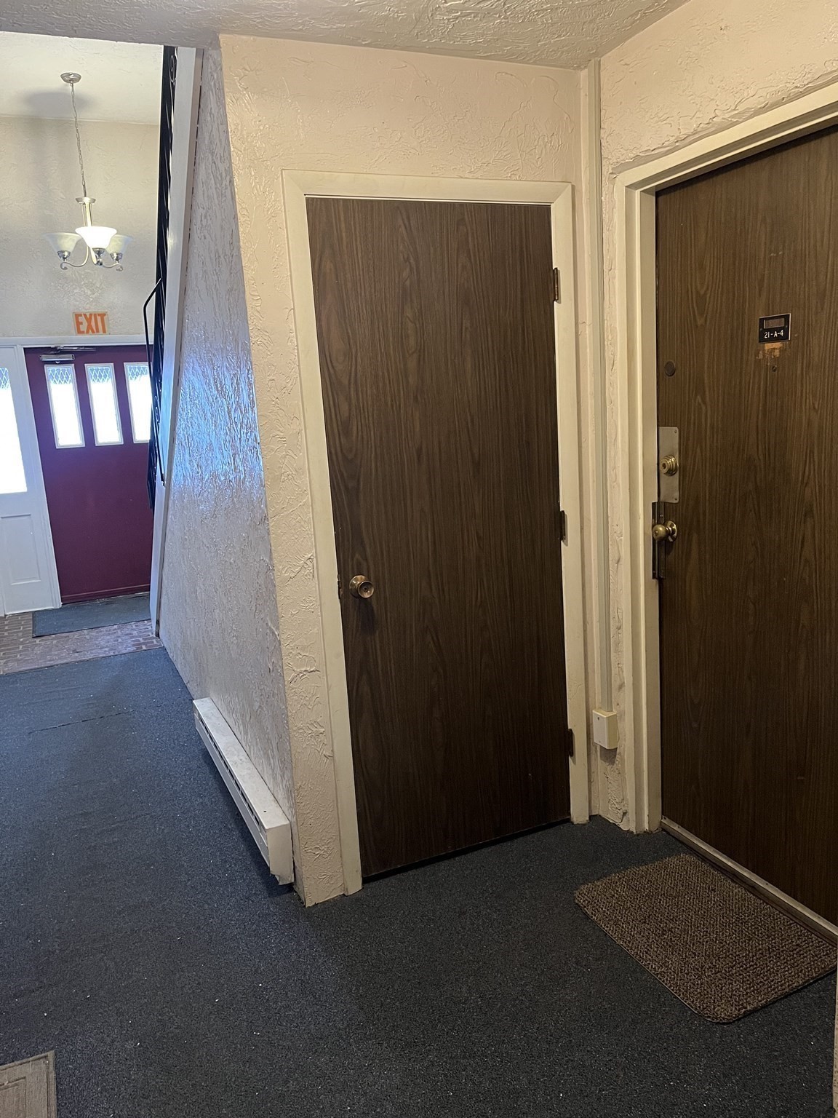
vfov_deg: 67.3
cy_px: 559
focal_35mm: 26
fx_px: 839
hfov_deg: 53.1
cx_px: 419
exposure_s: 1/40
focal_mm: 5.1
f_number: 1.6
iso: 640
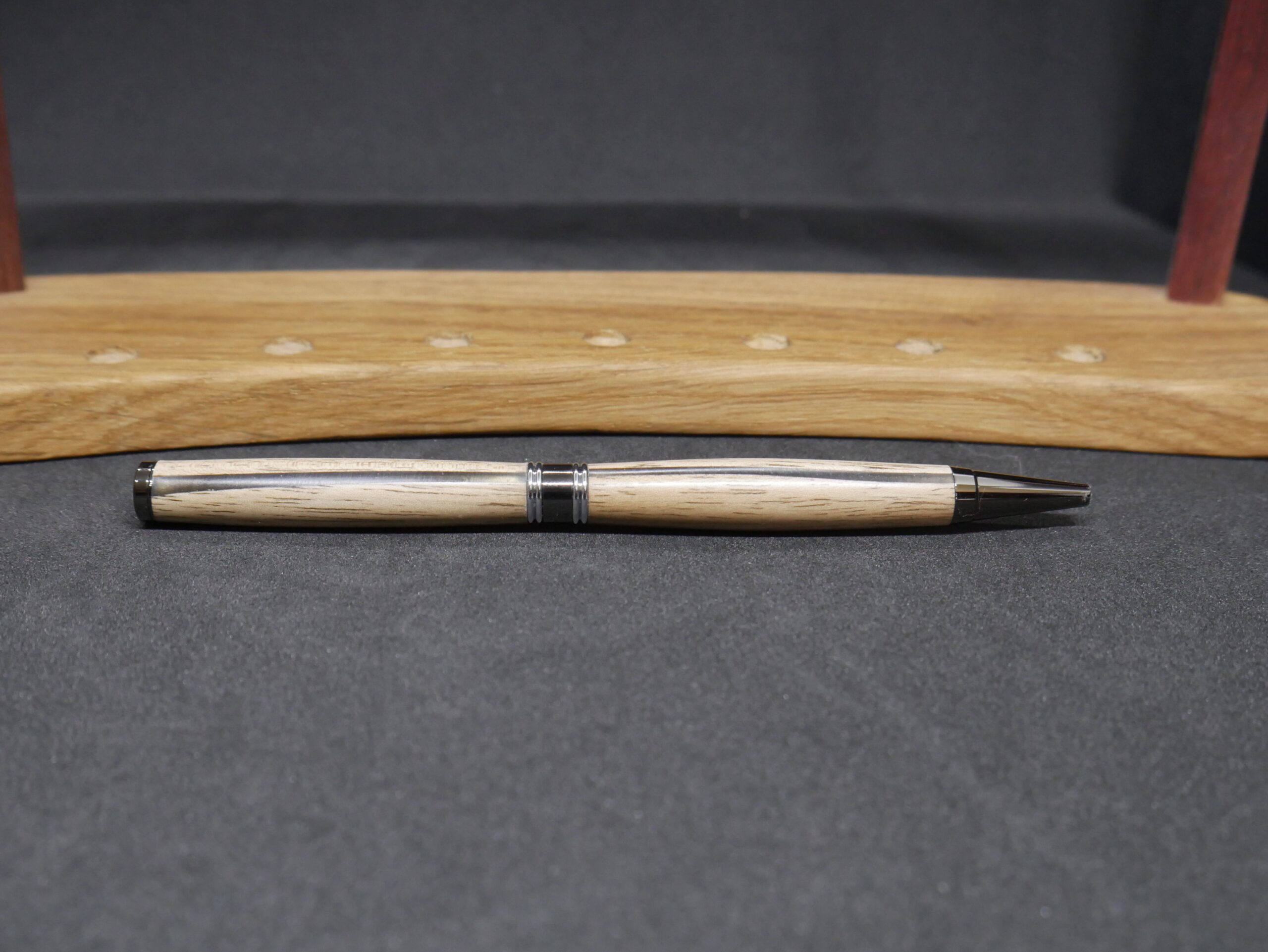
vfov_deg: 37.7
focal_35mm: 38
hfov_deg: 49.0
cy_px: 476
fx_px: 1392
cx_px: 634
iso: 1600
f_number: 5.6
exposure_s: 1/60
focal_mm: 19
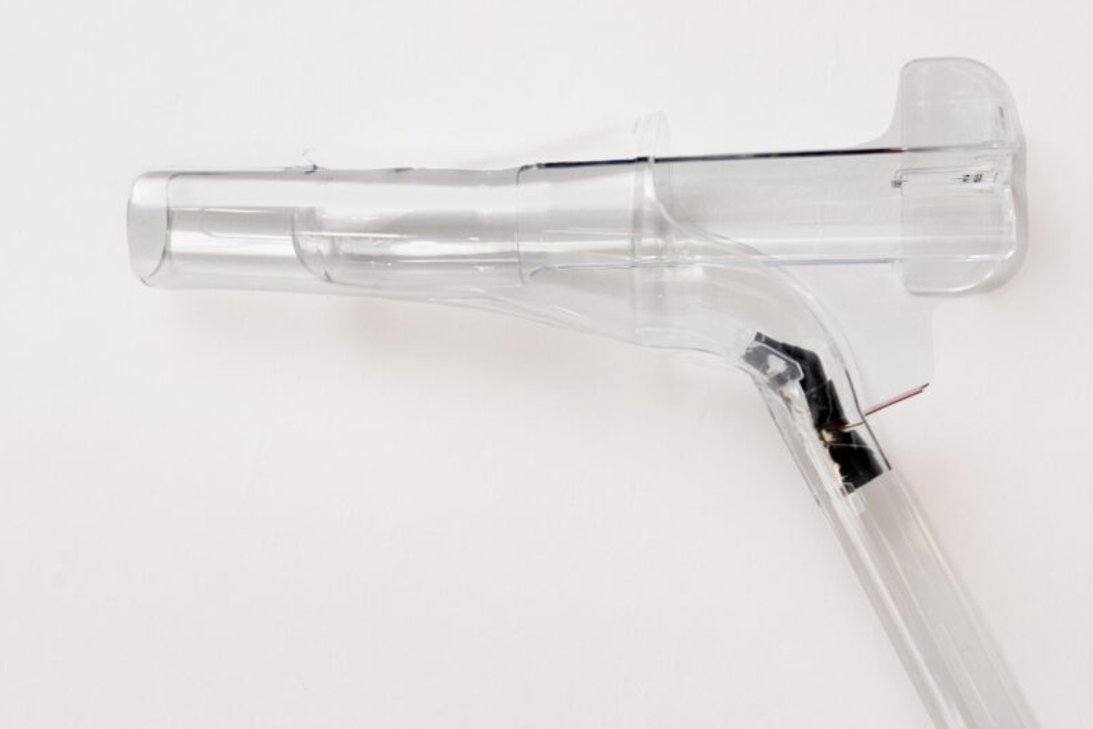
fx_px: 1883
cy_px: 458
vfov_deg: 21.9
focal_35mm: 62
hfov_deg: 32.3
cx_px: 602
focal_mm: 48
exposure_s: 1/200
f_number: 7.1
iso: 500
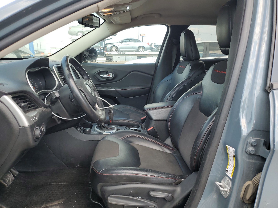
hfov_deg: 67.3
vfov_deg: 53.1
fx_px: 209
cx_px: 139
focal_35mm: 26
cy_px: 104
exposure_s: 1/435
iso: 50
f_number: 1.5
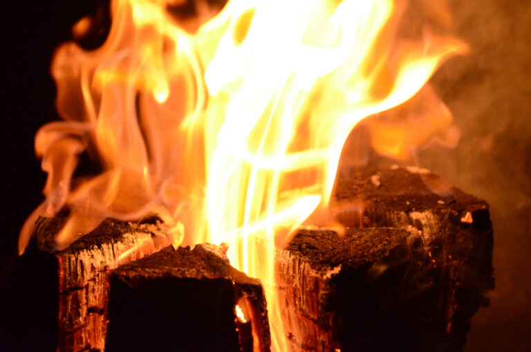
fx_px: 1546
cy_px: 176
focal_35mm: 105
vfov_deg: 13.0
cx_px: 266
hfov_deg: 19.5
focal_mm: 70
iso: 4000
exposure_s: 1/320
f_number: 3.5
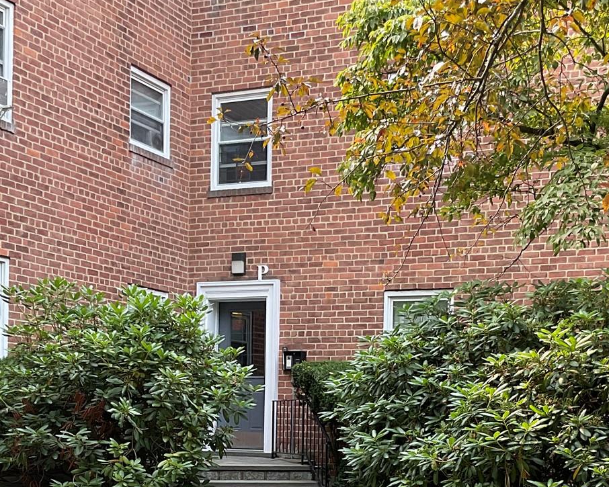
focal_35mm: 64
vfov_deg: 23.3
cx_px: 355
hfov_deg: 29.5
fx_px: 1154
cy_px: 427
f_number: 1.8
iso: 16
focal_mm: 3
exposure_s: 1/181
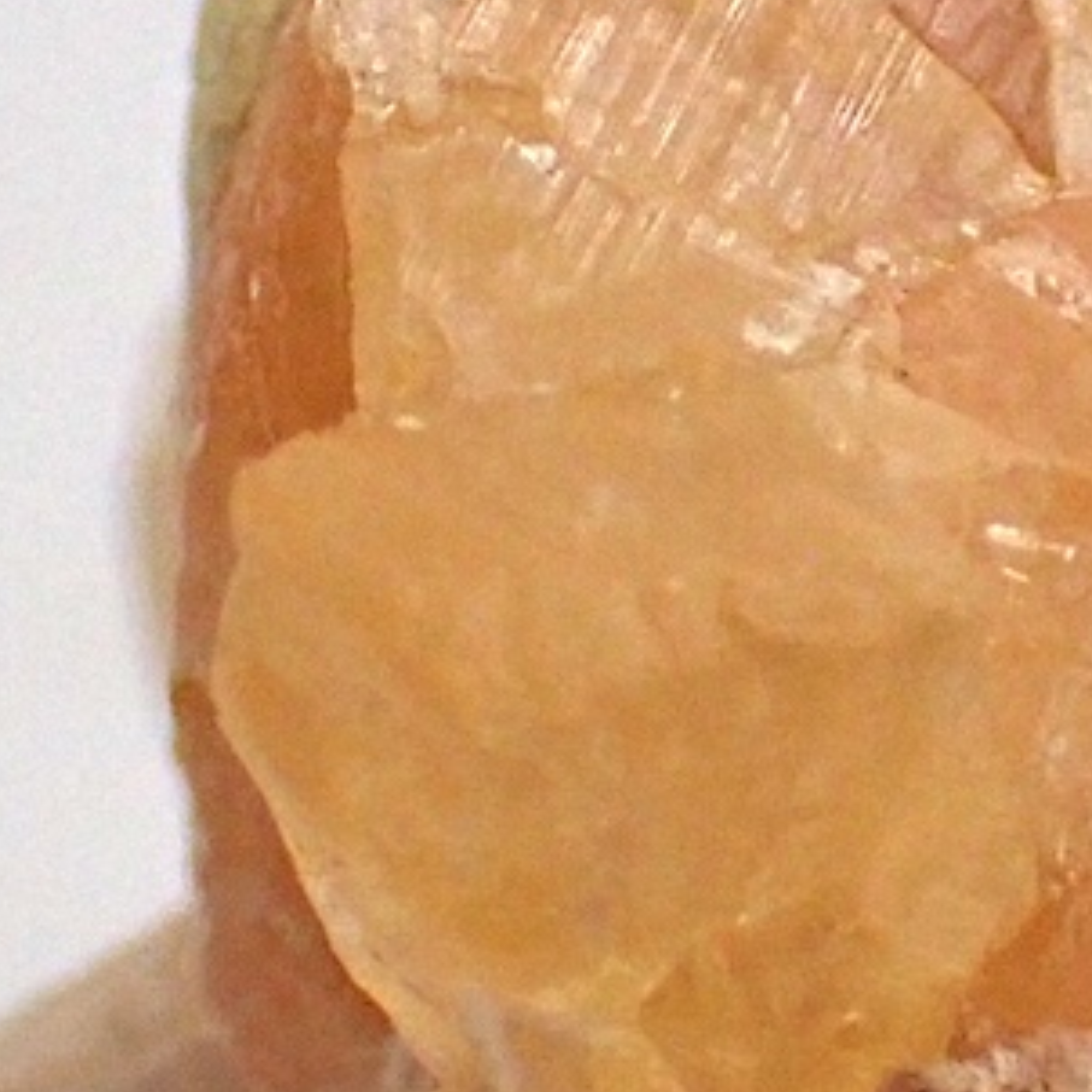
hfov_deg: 8.2
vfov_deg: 8.3
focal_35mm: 212
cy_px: 372
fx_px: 7566
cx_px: 908
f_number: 3.5
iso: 800
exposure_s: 1/250
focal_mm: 10.35
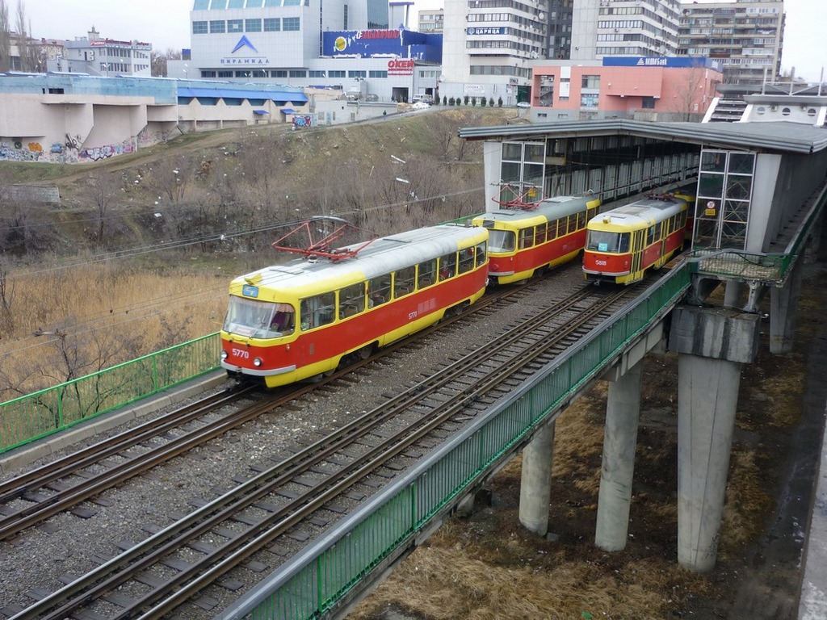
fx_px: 788
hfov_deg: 55.4
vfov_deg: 42.9
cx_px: 414
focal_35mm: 33
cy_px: 310
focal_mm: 5.5
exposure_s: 1/200
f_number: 2.8
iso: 80
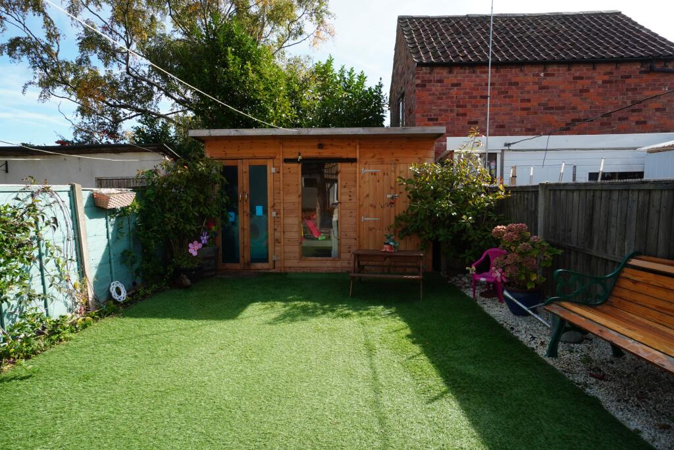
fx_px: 365
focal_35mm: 20
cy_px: 225
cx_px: 337
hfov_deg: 85.4
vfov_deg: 63.3
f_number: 9
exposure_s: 1/320
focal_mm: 13
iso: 400
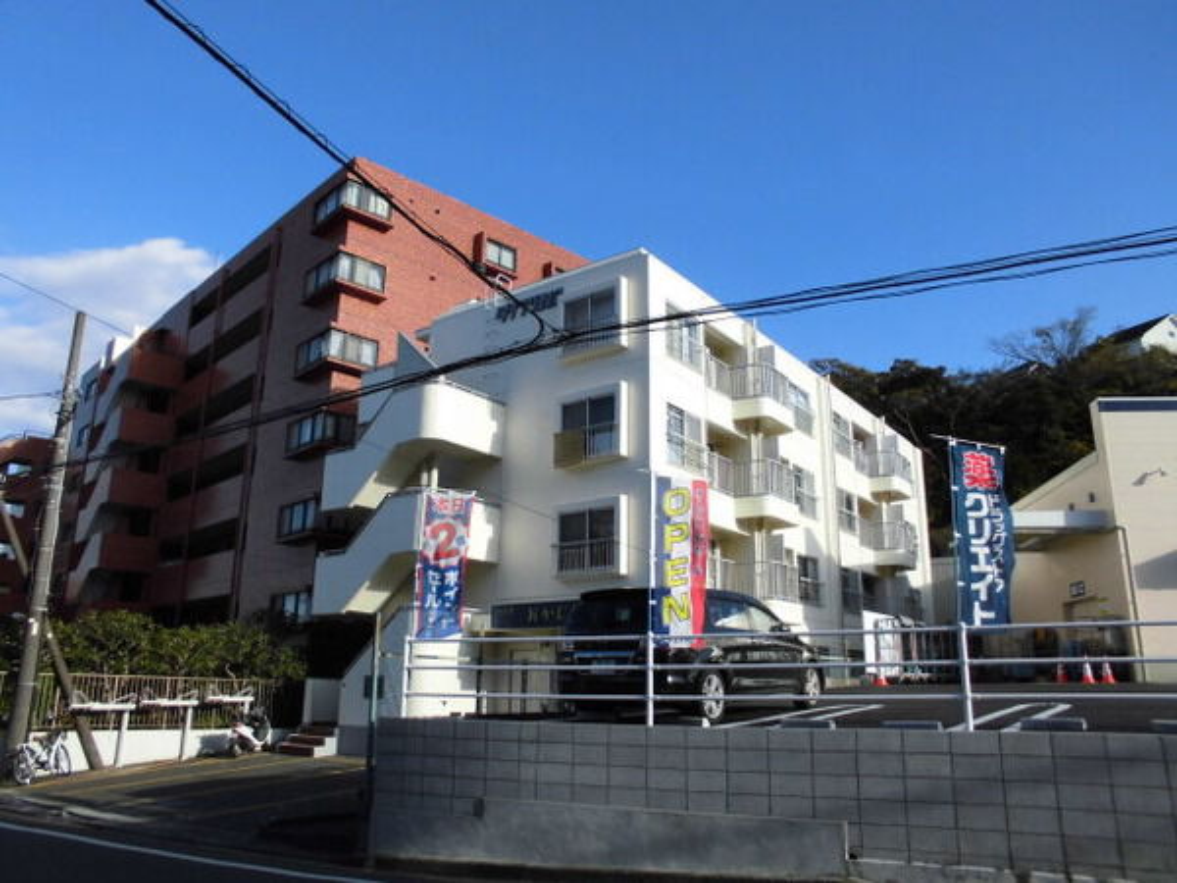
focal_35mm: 26
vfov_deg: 53.1
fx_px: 884
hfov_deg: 67.3
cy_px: 442
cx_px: 588
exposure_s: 1/500
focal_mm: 4.6
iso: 100
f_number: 3.5
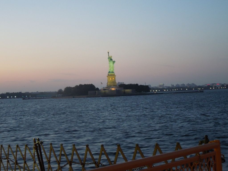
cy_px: 86
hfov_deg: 28.2
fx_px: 454
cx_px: 114
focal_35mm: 69
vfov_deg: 21.3
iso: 560
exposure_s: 1/15
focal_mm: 12.5
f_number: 4.4
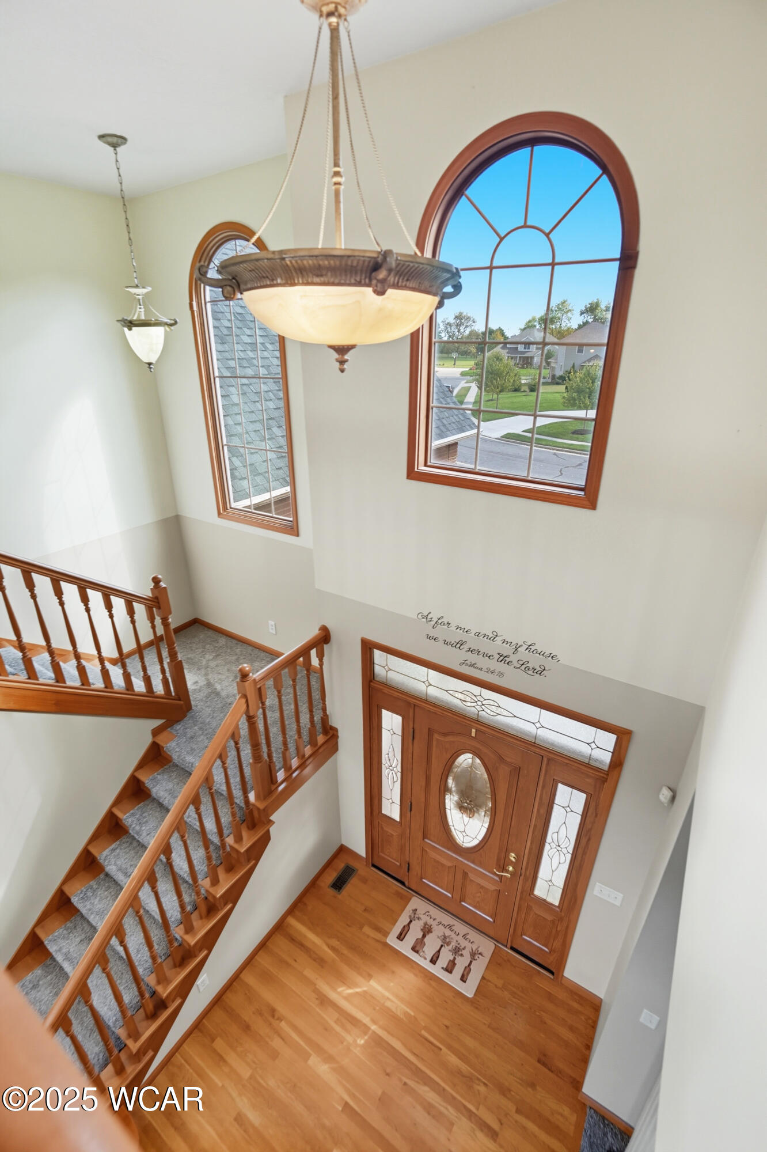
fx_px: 480
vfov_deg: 100.4
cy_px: 576
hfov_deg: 77.3
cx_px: 384
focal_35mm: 15
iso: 125
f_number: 5.6
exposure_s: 1/750
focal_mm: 10
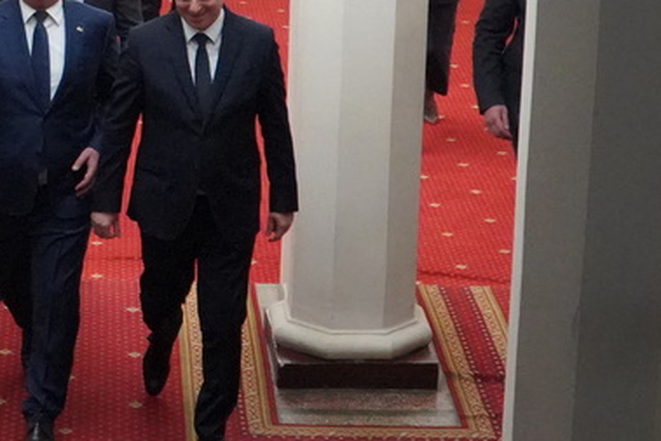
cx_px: -9
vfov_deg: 13.9
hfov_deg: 20.3
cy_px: 20
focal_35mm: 97
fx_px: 1782
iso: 12800
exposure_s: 1/125
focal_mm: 31
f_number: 4
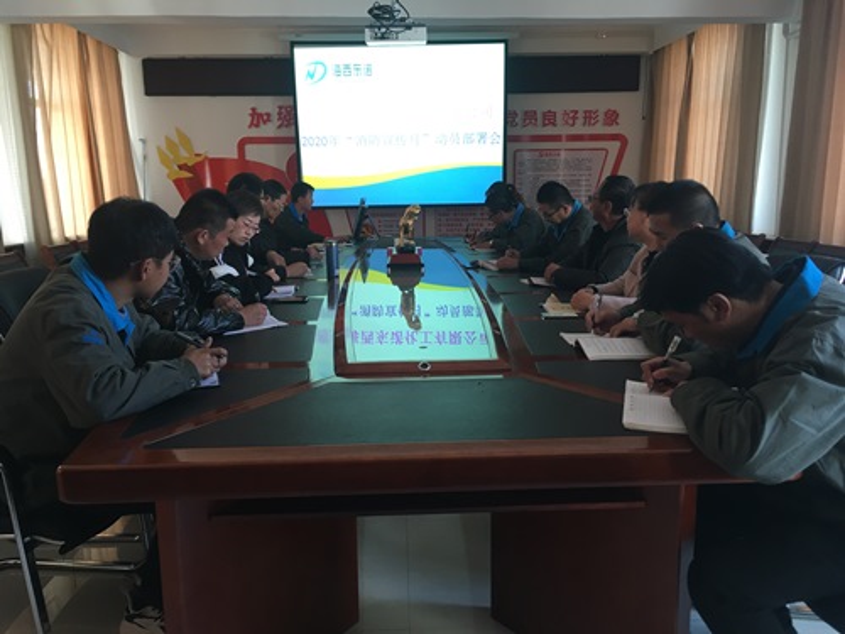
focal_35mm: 29
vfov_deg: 48.2
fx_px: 708
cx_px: 422
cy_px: 317
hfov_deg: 61.7
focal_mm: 4.15
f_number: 2.2
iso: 100
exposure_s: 1/33
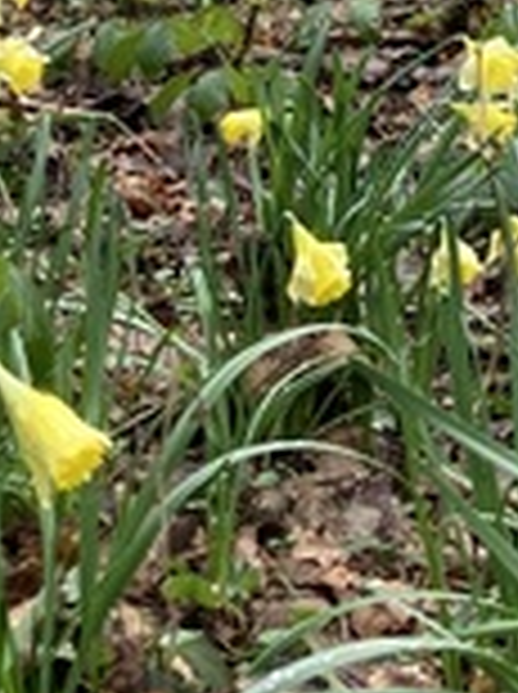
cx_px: 405
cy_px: -608
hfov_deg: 10.5
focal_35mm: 140
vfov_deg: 12.7
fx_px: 2801
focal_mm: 3.99
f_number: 1.8
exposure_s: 1/149
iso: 20
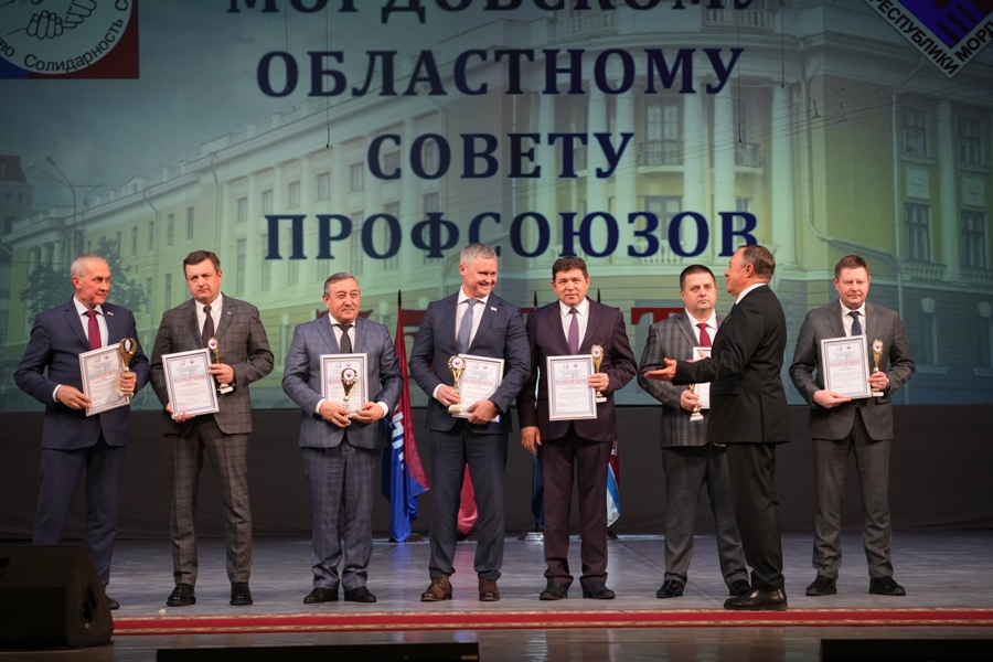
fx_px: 2758
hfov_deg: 20.4
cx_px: 496
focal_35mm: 100
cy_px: 331
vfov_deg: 13.7
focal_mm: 100
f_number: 7.1
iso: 2000
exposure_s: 1/160
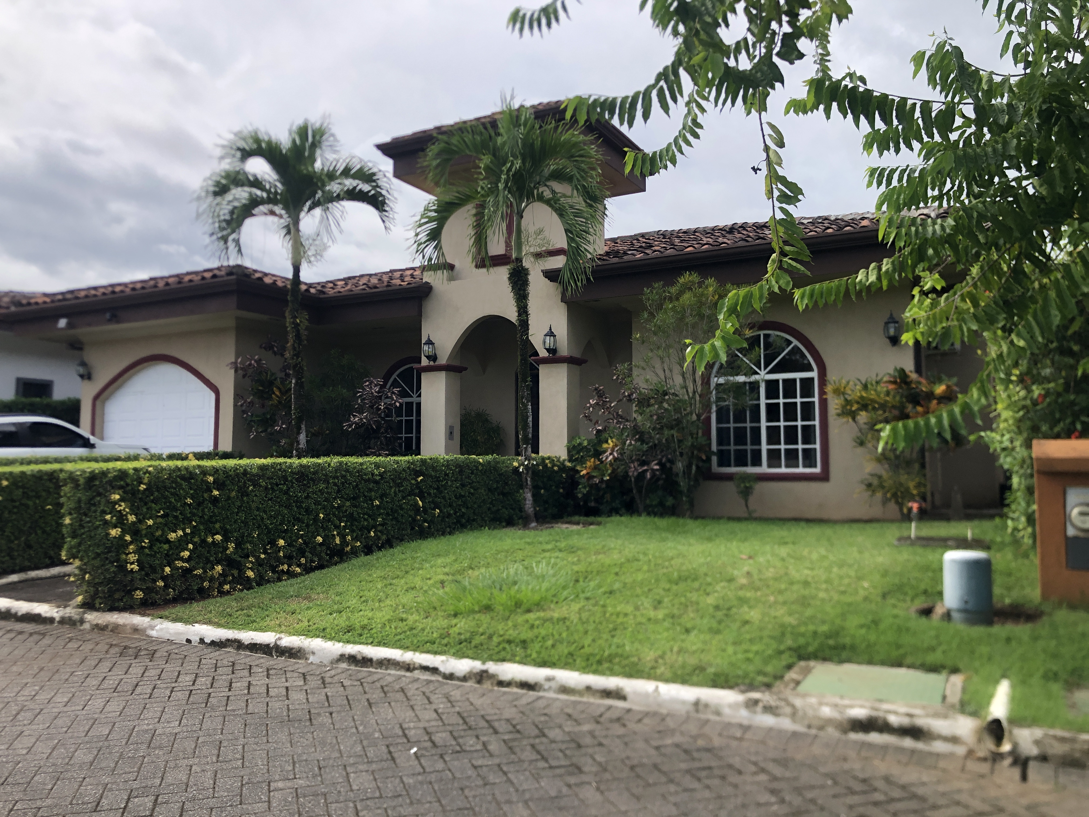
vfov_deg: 49.7
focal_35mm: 28
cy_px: 408
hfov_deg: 63.4
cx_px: 544
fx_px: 881
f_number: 1.8
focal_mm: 3.99
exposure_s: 1/1000
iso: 20
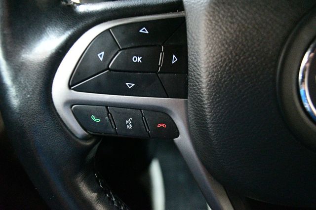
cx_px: 158
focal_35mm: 27
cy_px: 105
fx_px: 237
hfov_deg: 67.4
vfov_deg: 47.9
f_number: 3.5
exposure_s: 1/60
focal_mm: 18
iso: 12800
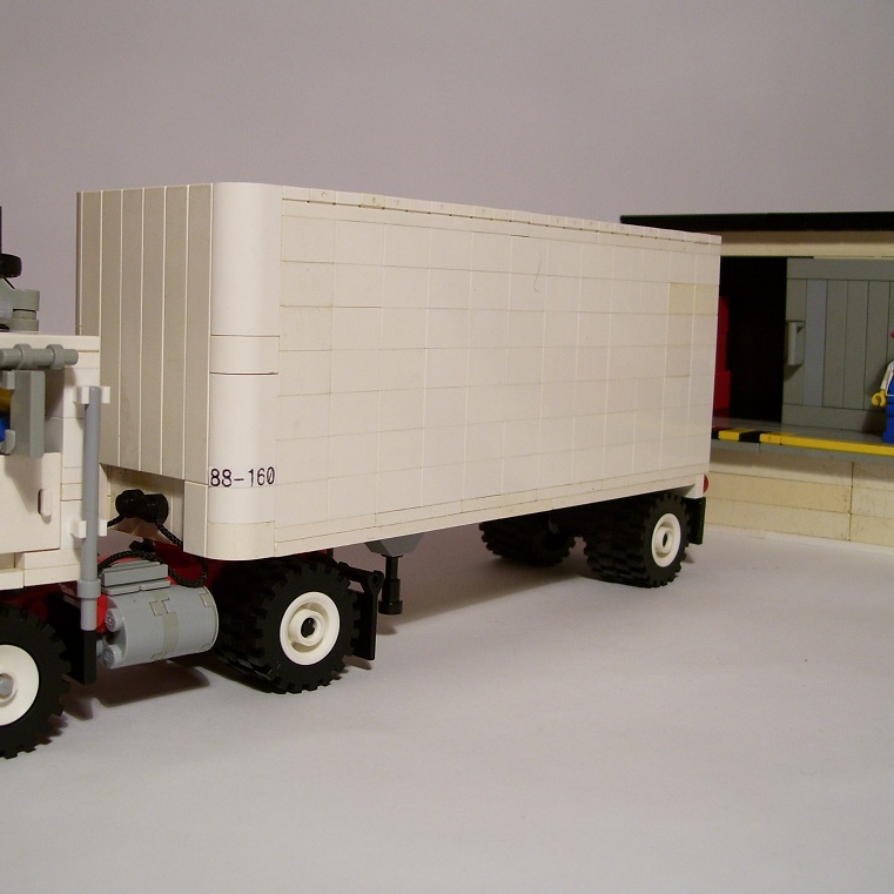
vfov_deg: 38.3
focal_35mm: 44
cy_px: 444
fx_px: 1286
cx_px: 370
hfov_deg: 38.2
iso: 80
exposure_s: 1/30
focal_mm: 6
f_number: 2.7
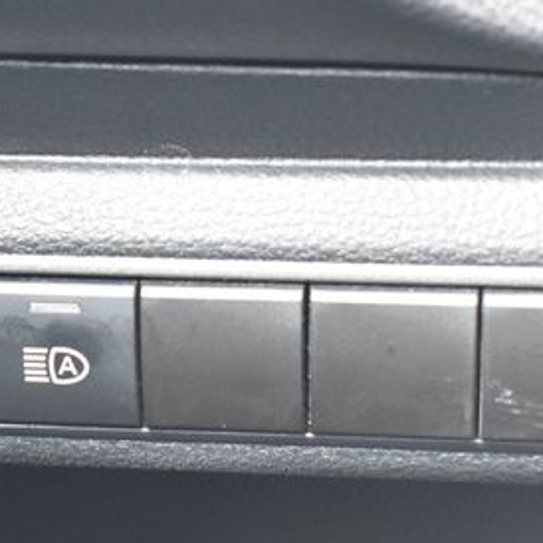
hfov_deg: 11.6
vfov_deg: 11.7
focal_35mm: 149
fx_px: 2644
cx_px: -28
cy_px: 303
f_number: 5.6
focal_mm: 50
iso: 3200
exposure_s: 1/20
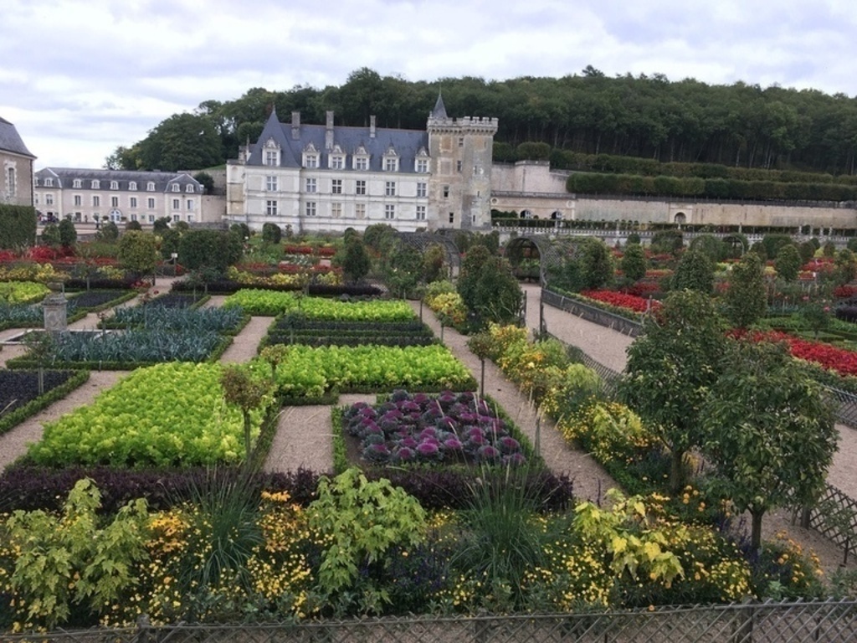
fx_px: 718
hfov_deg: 61.7
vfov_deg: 48.2
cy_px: 322
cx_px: 428
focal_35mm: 29
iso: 25
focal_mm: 4.15
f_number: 2.2
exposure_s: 1/109
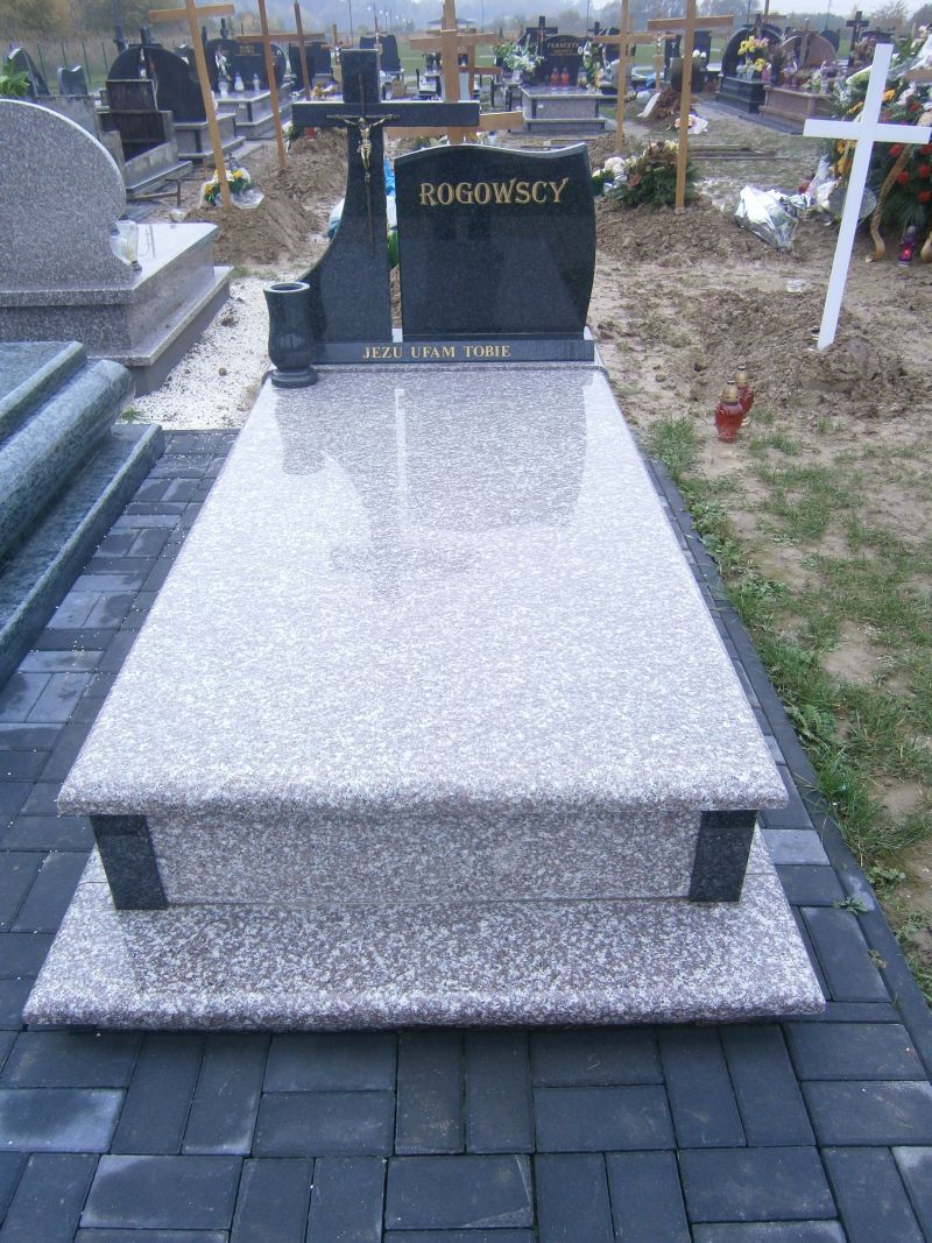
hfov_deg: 53.1
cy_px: 622
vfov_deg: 67.3
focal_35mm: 26
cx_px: 466
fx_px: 934
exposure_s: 1/30
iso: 80
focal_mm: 4.7
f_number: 2.8
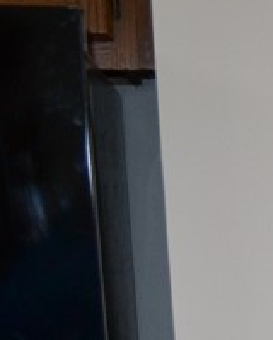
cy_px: 521
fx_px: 1390
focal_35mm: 138
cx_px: 814
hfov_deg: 9.1
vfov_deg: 13.1
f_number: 3.5
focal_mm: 18
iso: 720
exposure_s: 1/60
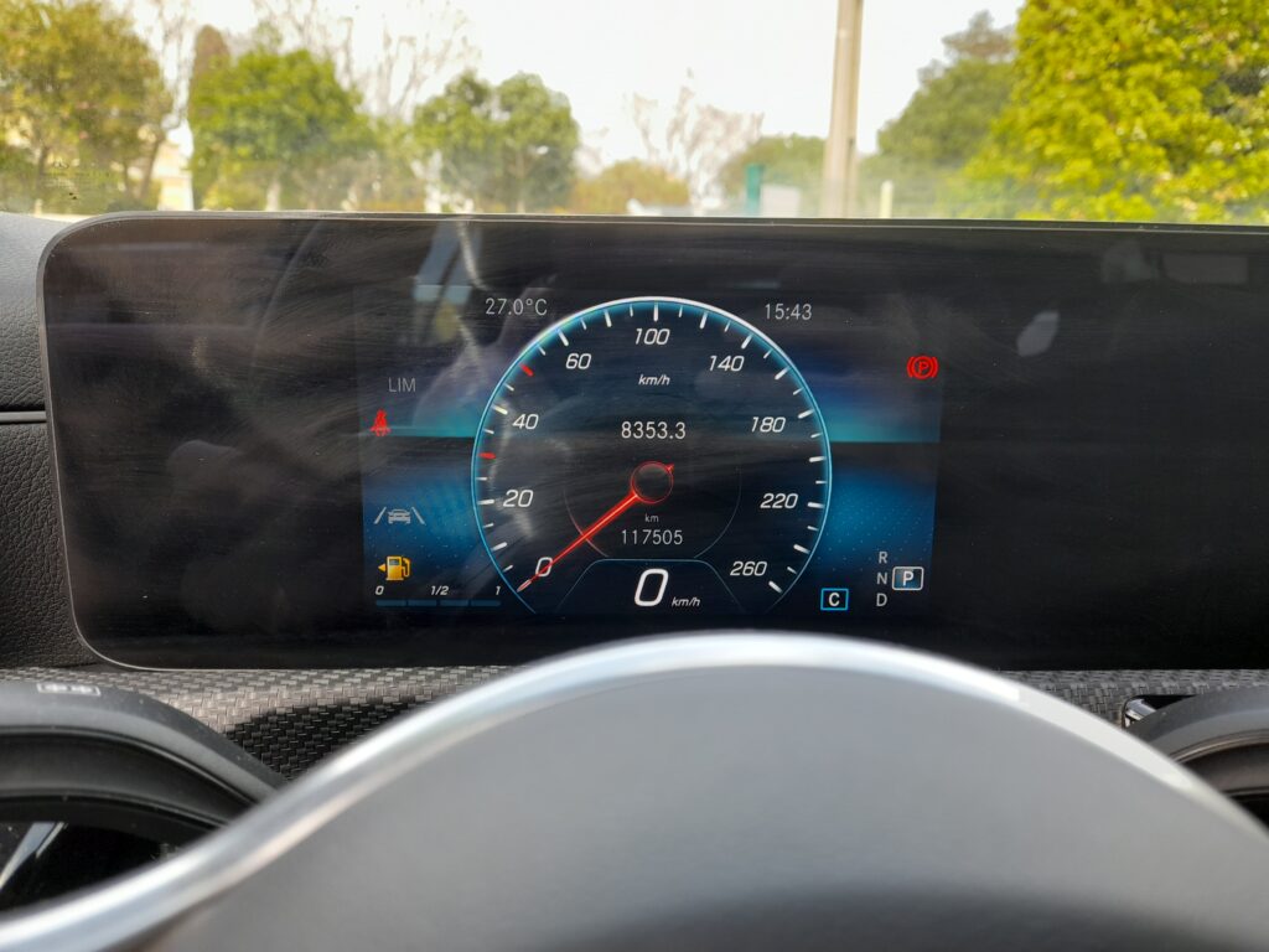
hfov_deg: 69.4
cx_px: 634
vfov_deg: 54.9
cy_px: 476
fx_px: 916
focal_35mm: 25
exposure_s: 1/50
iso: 32
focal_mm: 4.6
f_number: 2
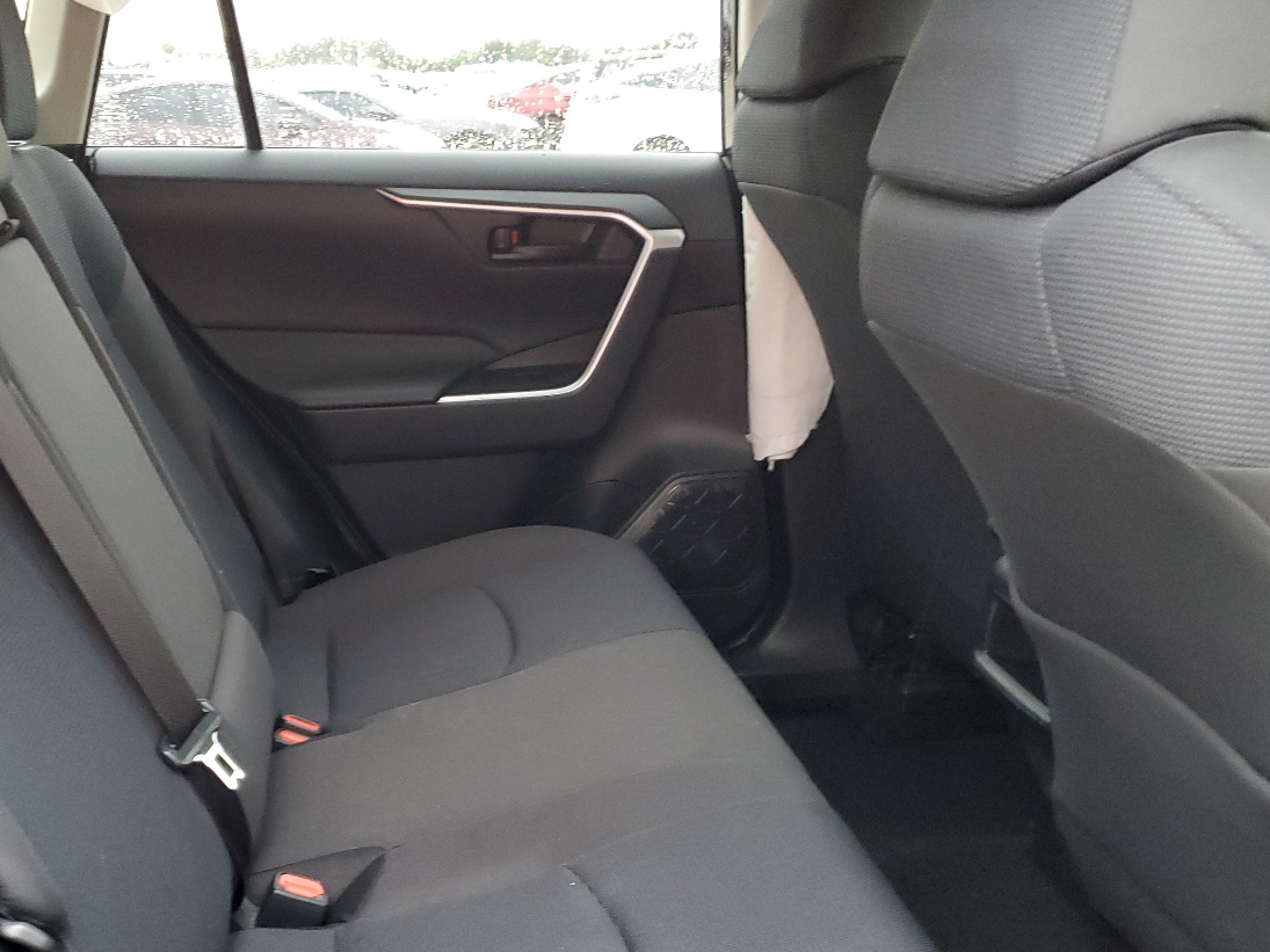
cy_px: 553
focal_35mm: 38
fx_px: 1394
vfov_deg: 37.6
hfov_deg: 47.9
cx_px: 389
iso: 355
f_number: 1.5
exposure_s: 1/40
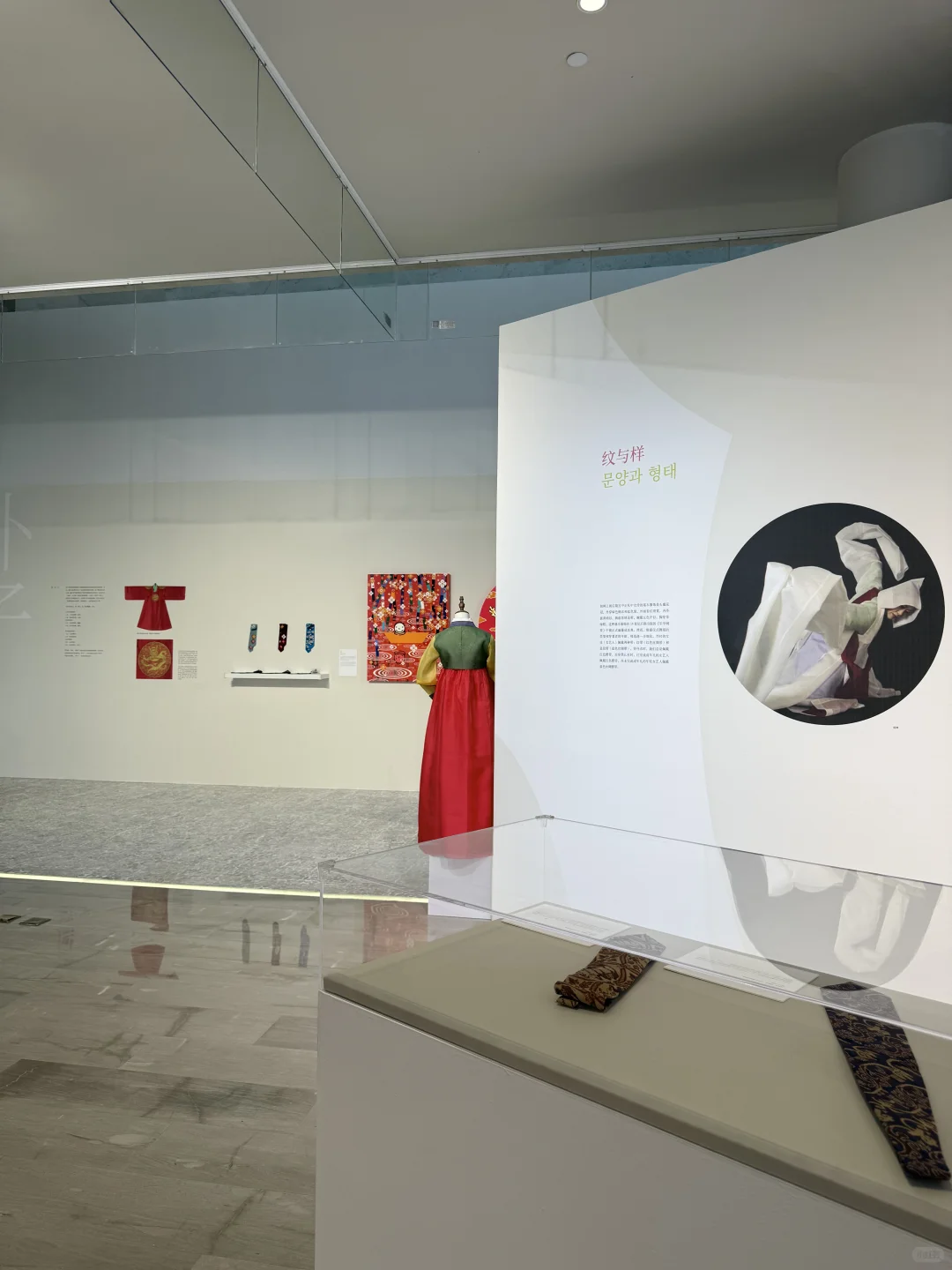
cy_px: 635
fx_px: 880
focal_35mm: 24
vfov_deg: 71.6
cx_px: 476
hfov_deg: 56.8
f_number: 1.78
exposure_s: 1/109
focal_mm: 6.76
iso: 64
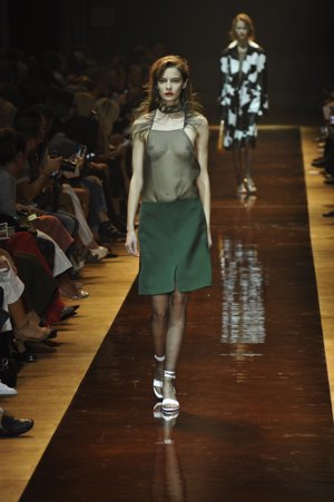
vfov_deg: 10.3
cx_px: 167
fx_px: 2787
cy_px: 251
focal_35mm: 200
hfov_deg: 6.9
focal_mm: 200
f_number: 5.6
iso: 2000
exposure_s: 1/400
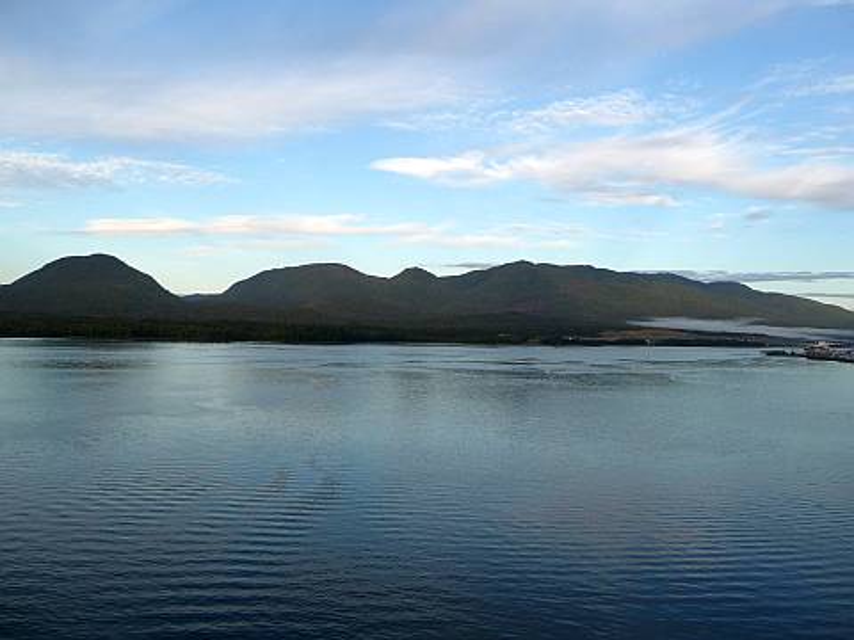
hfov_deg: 58.4
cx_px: 427
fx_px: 765
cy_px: 320
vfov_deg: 45.4
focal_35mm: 31
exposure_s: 1/500
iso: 100
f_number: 3.3
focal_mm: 4.7
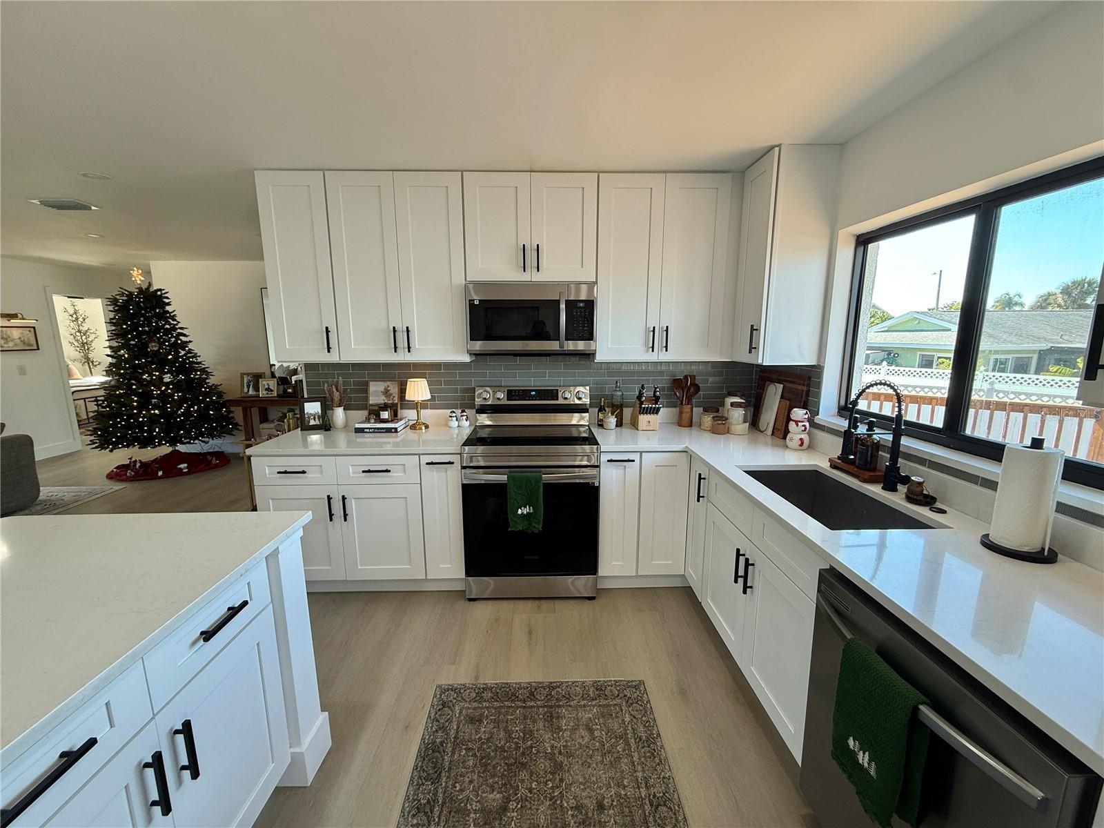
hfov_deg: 102.1
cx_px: 552
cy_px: 414
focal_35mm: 14
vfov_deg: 85.7
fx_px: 446
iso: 125
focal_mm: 2.22
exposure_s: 1/120
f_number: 2.2
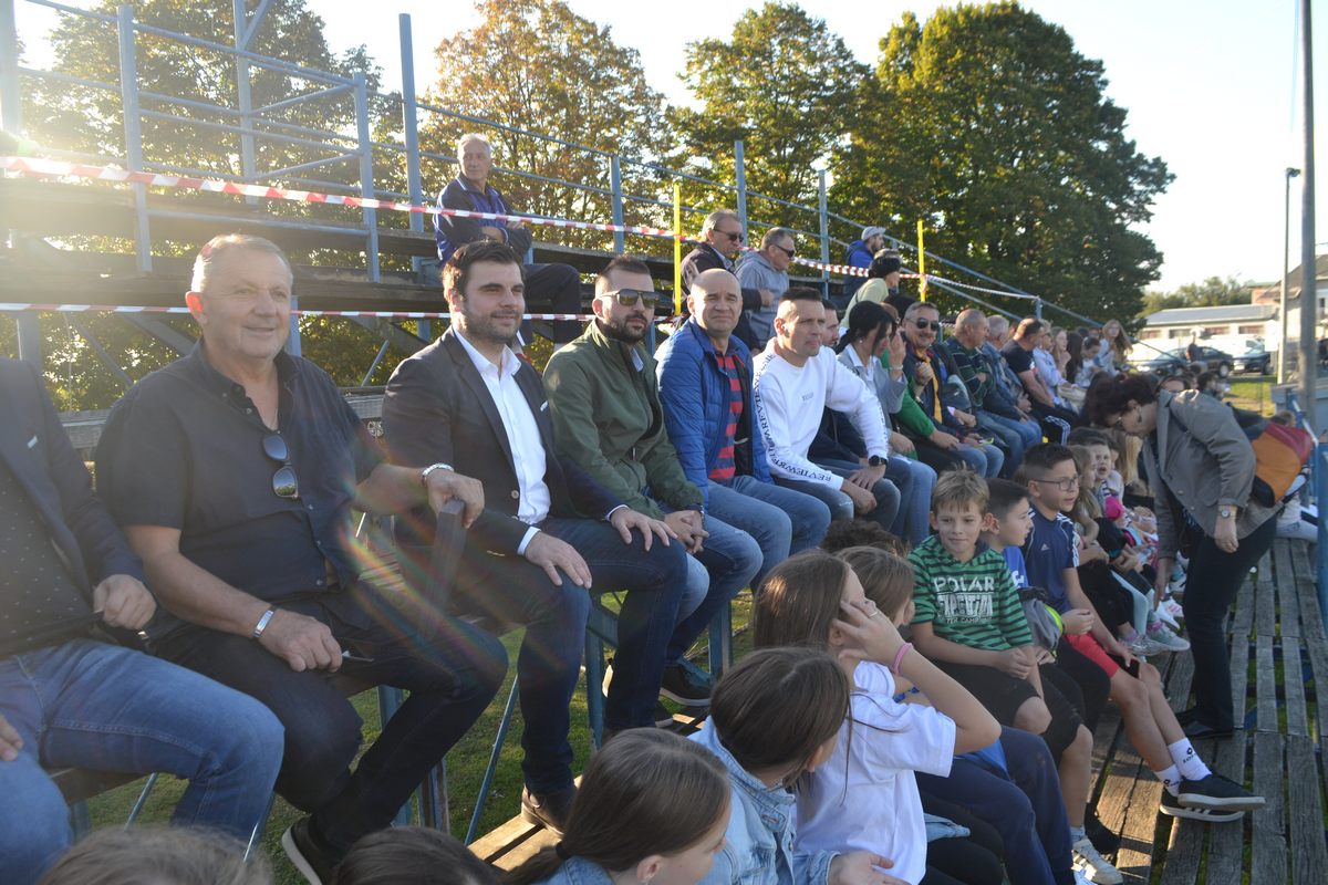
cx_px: 664
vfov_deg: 47.9
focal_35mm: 27
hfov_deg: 67.4
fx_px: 996
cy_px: 442
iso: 180
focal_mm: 18
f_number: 5.6
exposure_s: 1/125
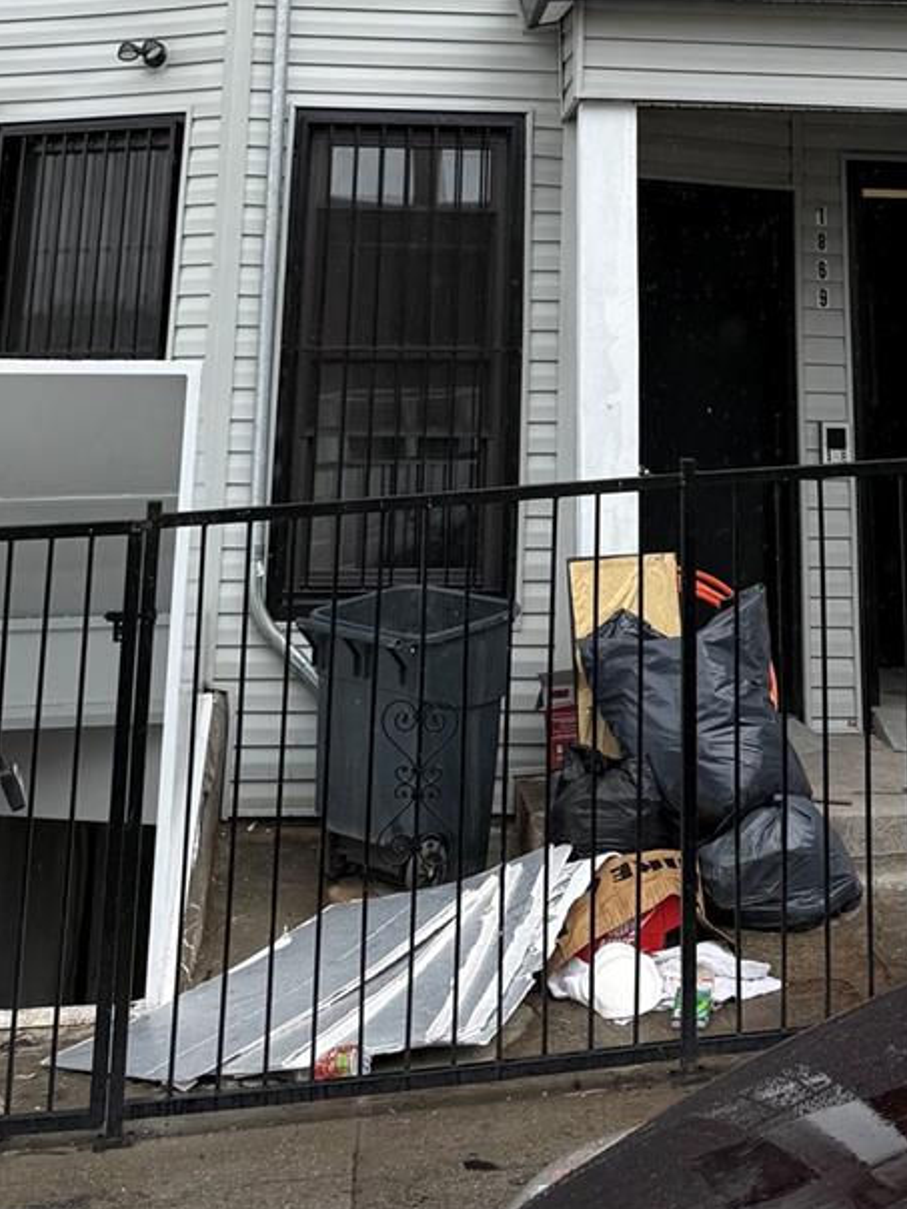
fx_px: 2131
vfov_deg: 27.8
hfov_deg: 23.9
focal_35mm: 61
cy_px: -240
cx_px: 635
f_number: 1.78
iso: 80
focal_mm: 6.76
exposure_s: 1/898
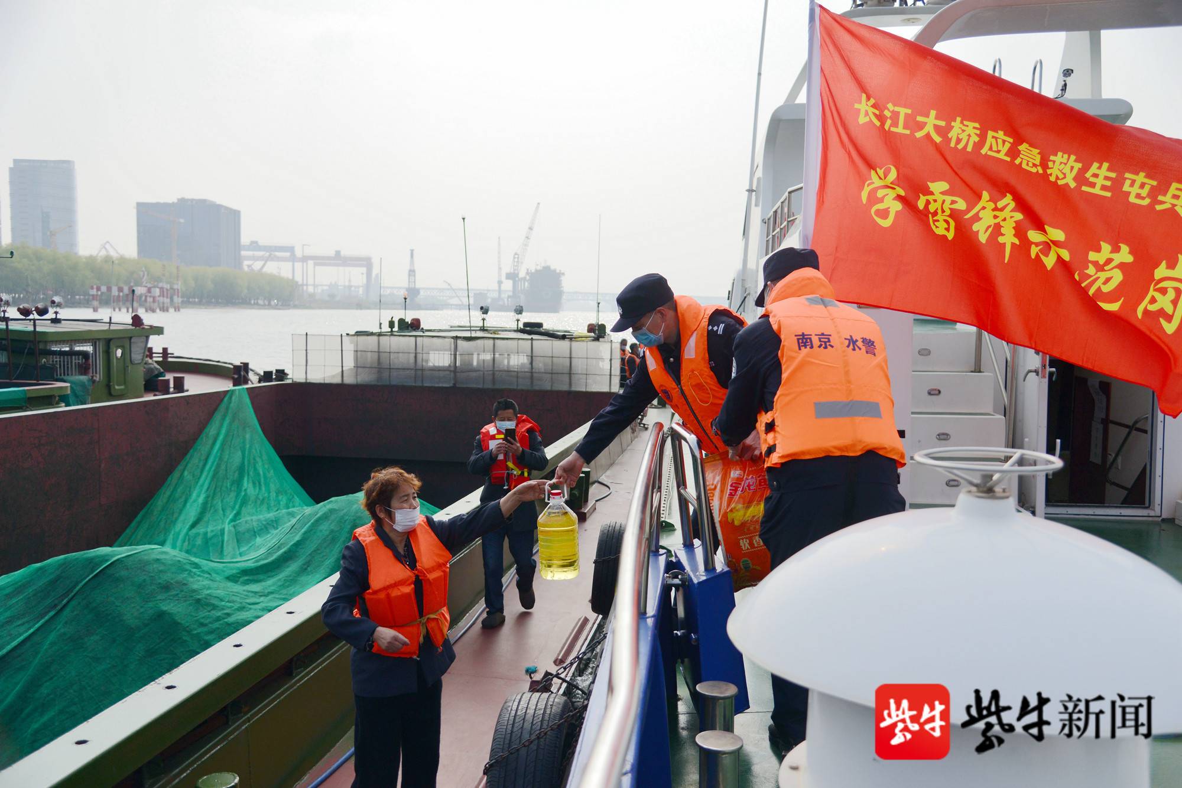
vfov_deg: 41.1
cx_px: 591
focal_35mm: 32
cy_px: 394
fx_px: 1051
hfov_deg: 58.7
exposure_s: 1/8000
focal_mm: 32
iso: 500
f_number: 4
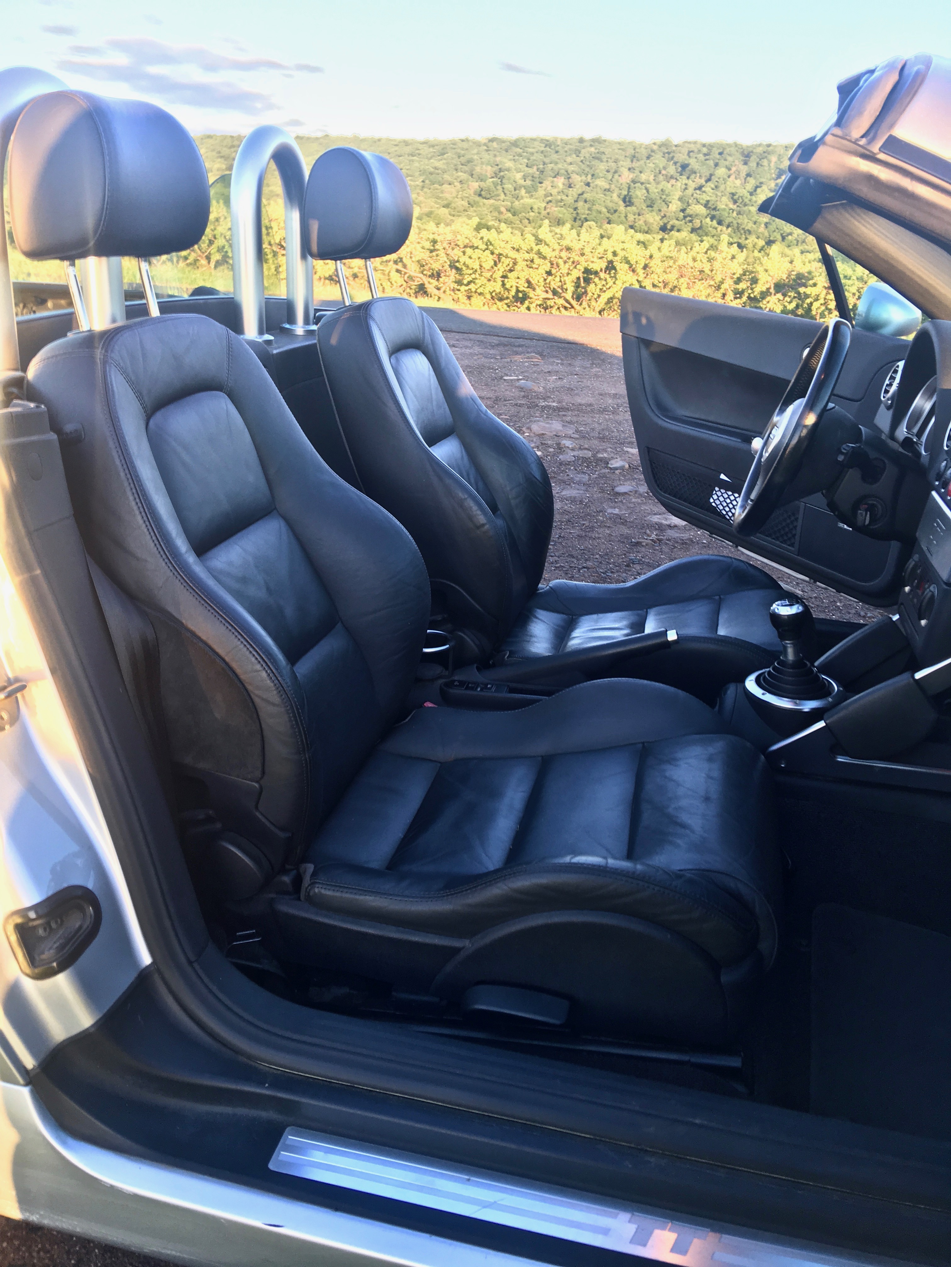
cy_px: 634
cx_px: 476
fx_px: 1062
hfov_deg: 48.2
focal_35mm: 29
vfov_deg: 61.7
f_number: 2.2
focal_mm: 4.15
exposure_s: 1/60
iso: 32
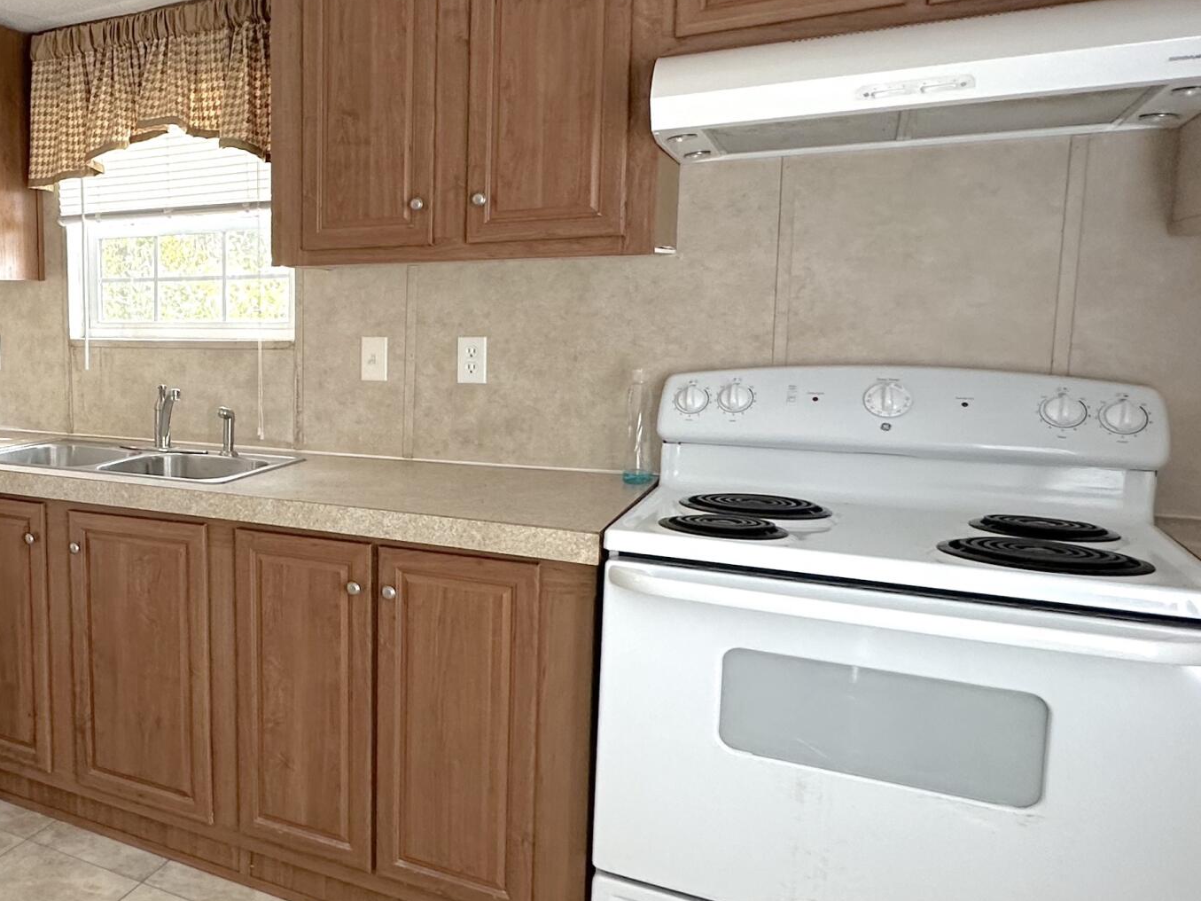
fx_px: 1075
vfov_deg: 45.4
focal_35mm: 31
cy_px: 418
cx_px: 105
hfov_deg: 51.1
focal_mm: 2.22
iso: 160
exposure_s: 1/99
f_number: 2.2
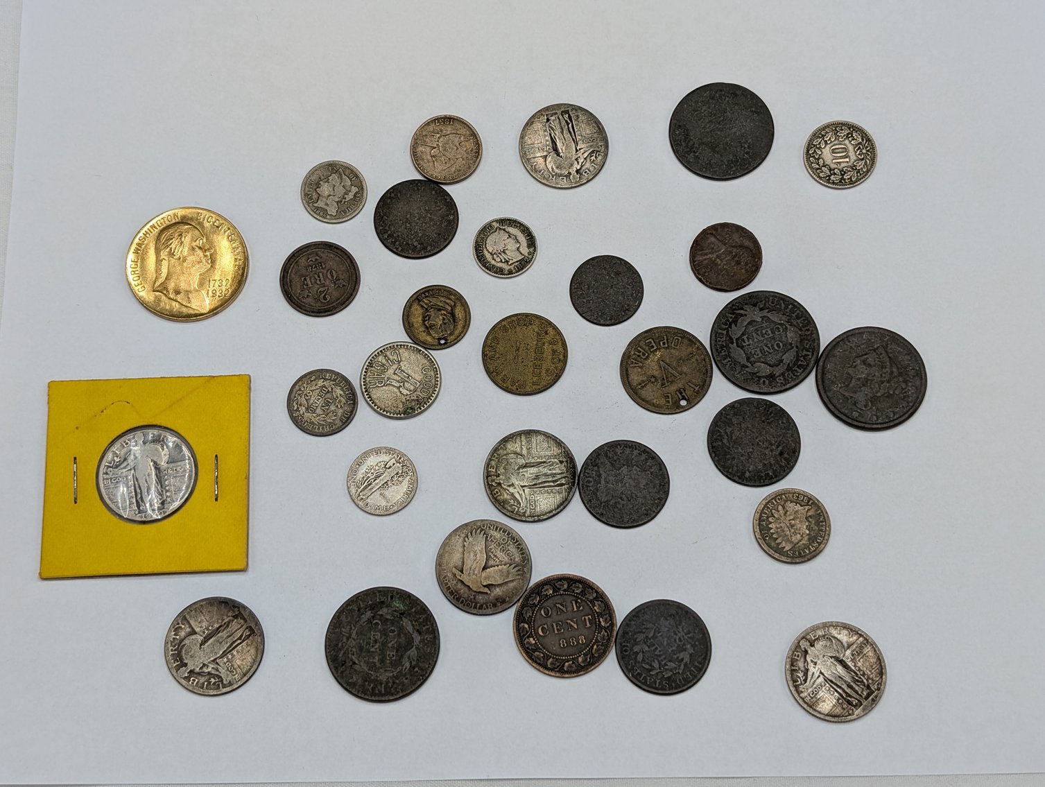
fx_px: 1481
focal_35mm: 49
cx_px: 522
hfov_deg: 38.9
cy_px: 394
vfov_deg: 29.8
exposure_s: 1/347
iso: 25
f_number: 1.68
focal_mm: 6.9
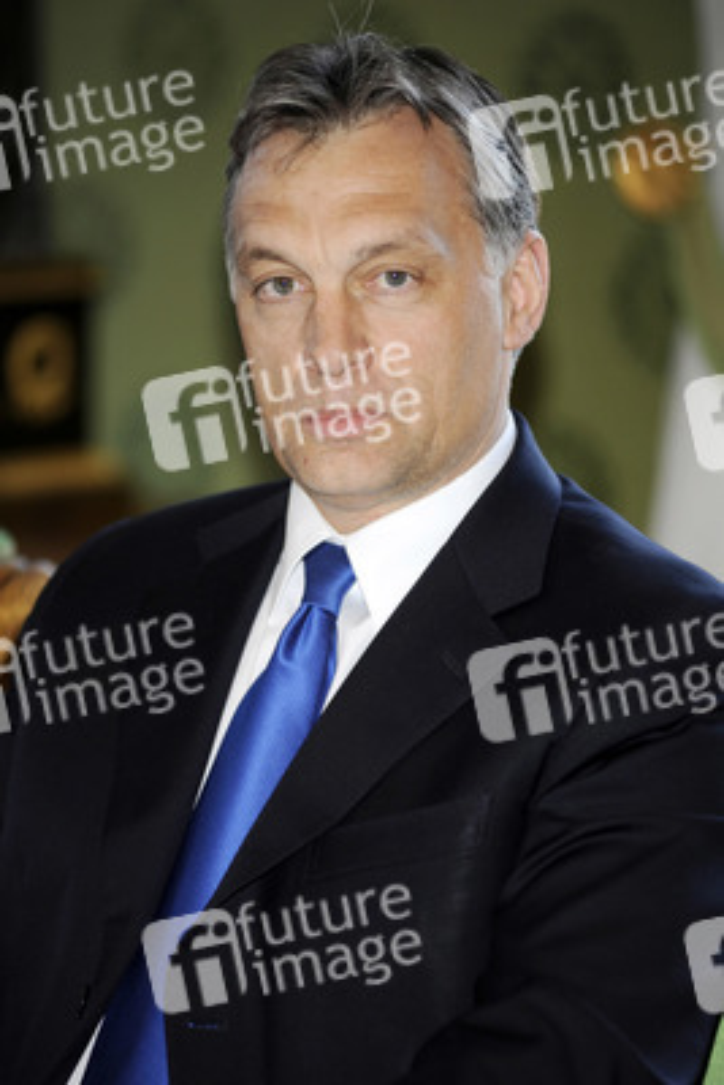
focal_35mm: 200
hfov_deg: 6.9
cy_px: 542
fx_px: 6028
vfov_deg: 10.3
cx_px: 362
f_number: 2.8
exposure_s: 1/250
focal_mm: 200
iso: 500
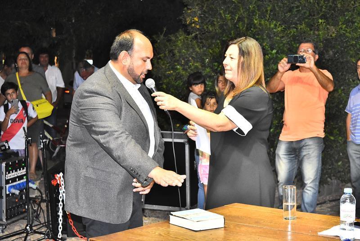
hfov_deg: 24.6
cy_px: 120
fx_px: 826
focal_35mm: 82
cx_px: 180
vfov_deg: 16.6
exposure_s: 1/125
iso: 3200
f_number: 7.1
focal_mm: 55
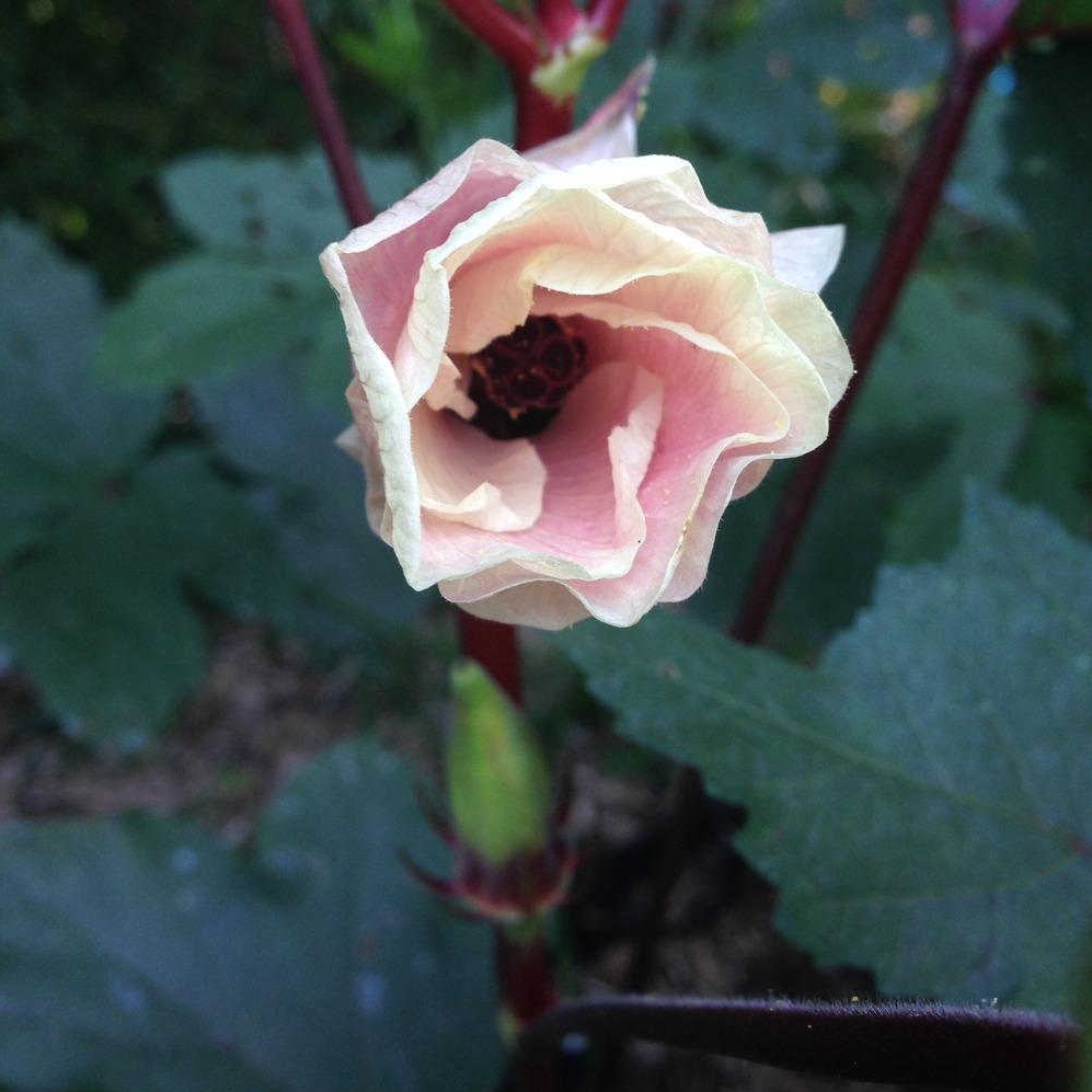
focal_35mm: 39
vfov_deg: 42.8
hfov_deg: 42.8
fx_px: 1392
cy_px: 485
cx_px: 547
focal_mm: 4.12
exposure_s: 1/60
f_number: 2.4
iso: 50
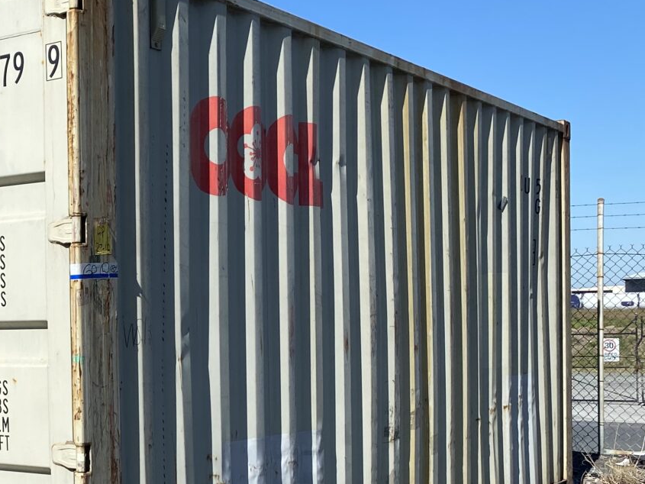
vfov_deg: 23.1
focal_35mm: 63
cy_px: 344
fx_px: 1174
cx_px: -56
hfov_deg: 28.1
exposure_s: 1/4608
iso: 32
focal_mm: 4.25
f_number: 1.8
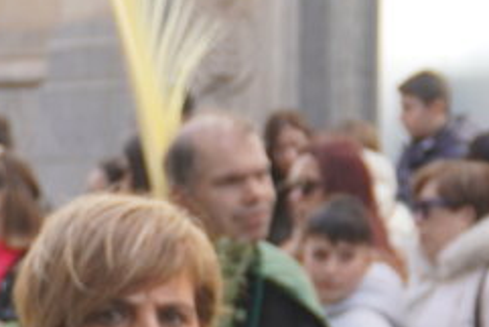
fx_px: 3683
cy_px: 466
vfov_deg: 5.0
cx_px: 39
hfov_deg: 7.6
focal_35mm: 271
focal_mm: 34
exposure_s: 1/160
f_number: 5
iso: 160
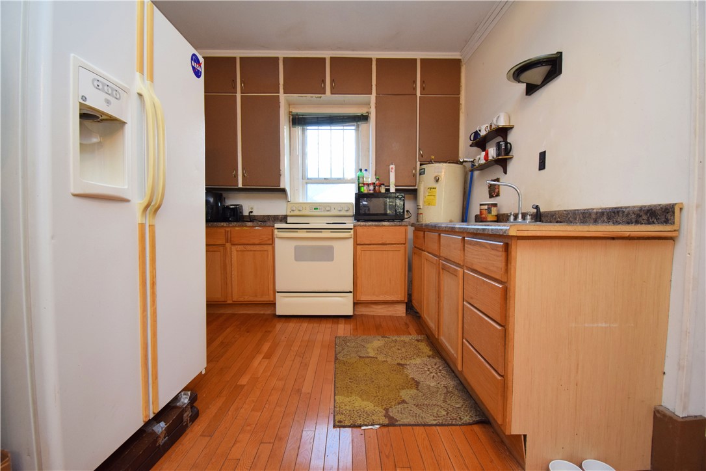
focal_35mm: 15
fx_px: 294
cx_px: 353
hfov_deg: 100.4
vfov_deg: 77.3
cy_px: 236
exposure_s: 1/60
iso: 720
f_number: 4.5
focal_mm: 10
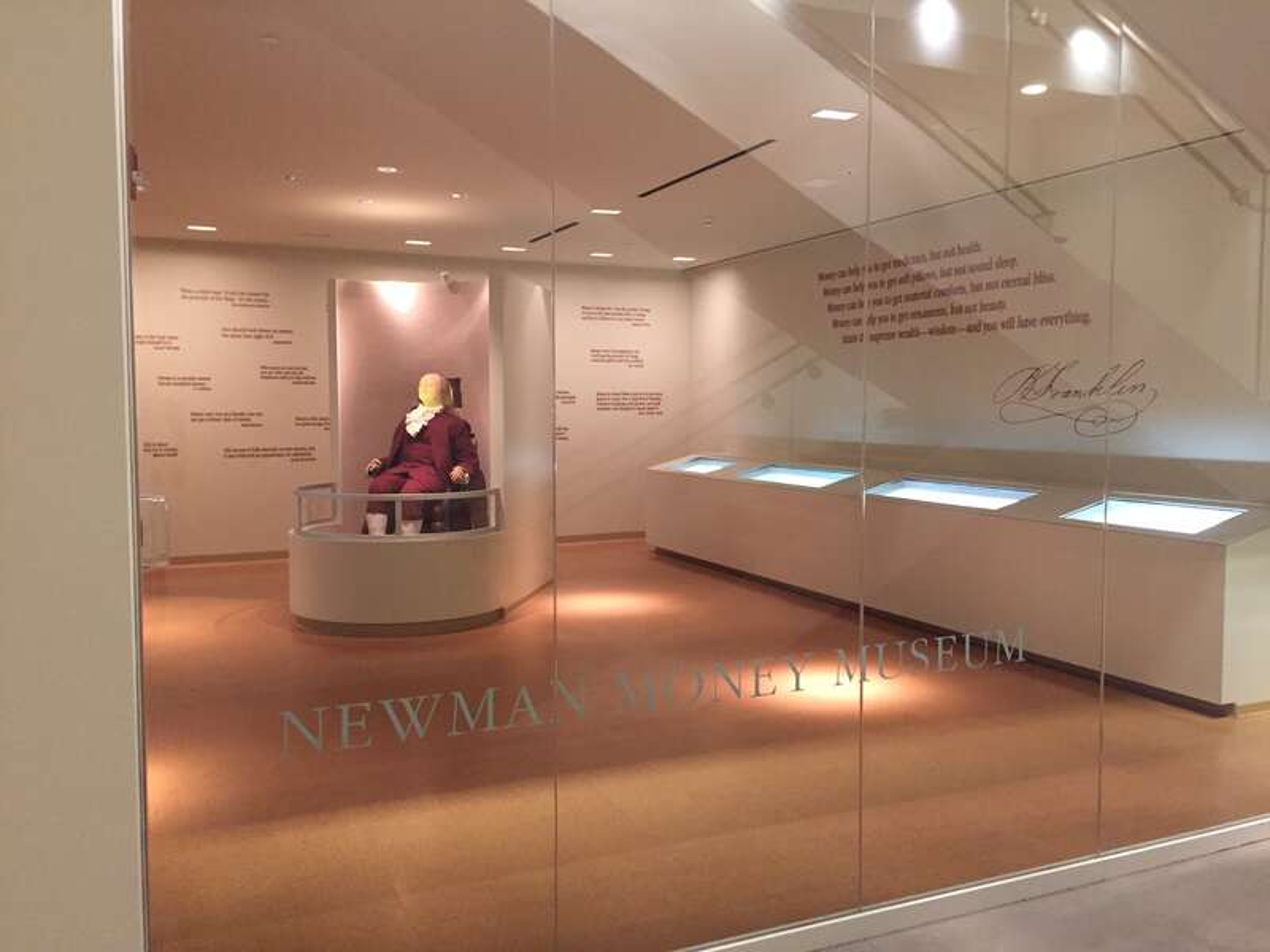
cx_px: 635
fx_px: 1064
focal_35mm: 29
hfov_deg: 61.7
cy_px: 476
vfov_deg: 48.2
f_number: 2.2
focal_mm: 4.15
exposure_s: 1/24
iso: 250
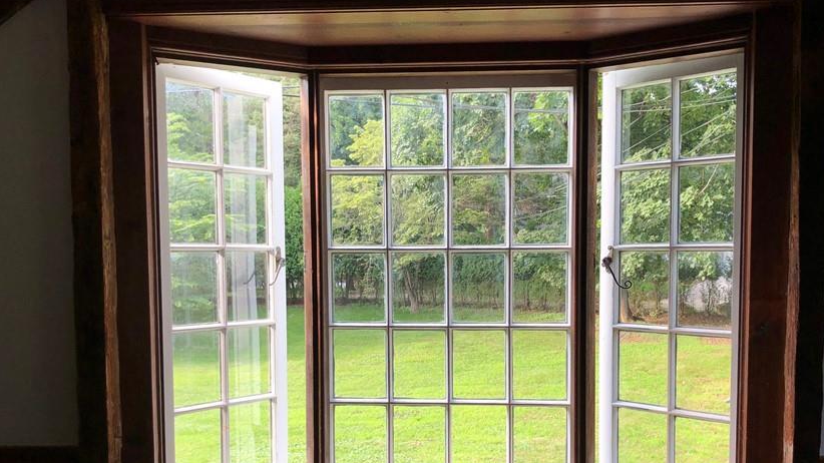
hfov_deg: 52.8
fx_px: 830
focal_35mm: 38
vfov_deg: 30.9
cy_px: 314
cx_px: 432
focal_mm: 3.99
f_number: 1.8
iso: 25
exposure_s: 1/120
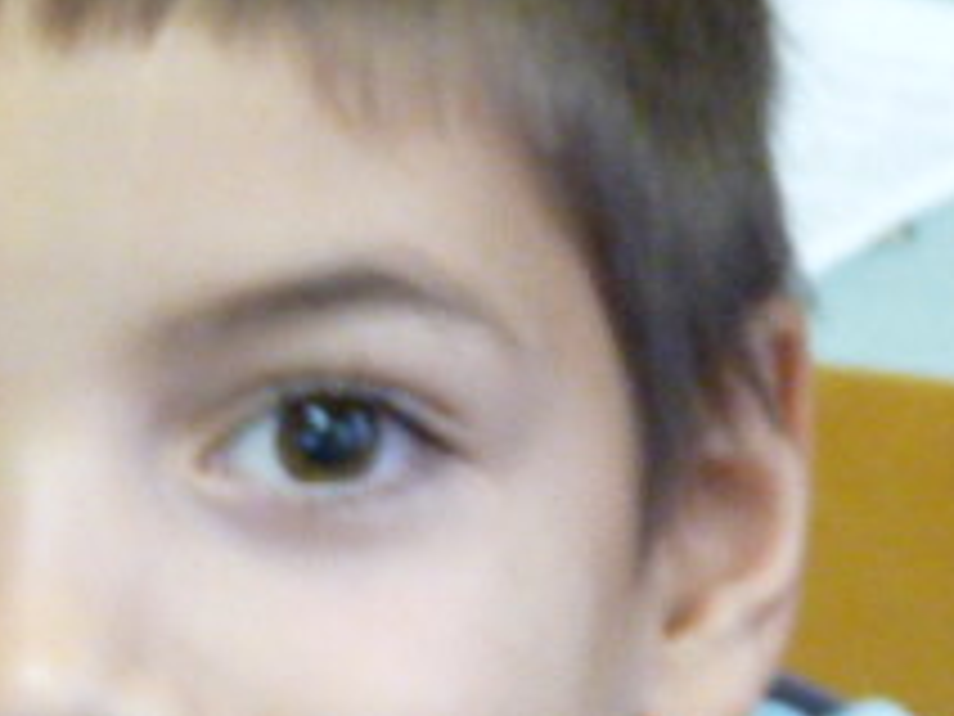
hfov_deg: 9.9
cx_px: -22
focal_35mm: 199
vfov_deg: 7.5
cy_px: 495
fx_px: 5484
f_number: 3
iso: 400
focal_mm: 6.6
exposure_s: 1/13
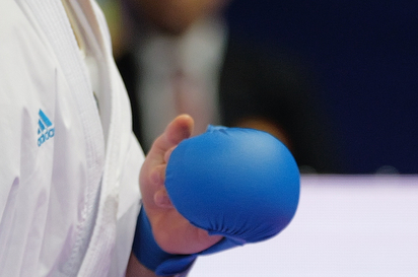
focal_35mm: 1213
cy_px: 174
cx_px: 232
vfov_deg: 1.1
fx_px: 14057
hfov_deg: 1.7
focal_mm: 200
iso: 1600
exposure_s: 1/1000
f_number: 2.8
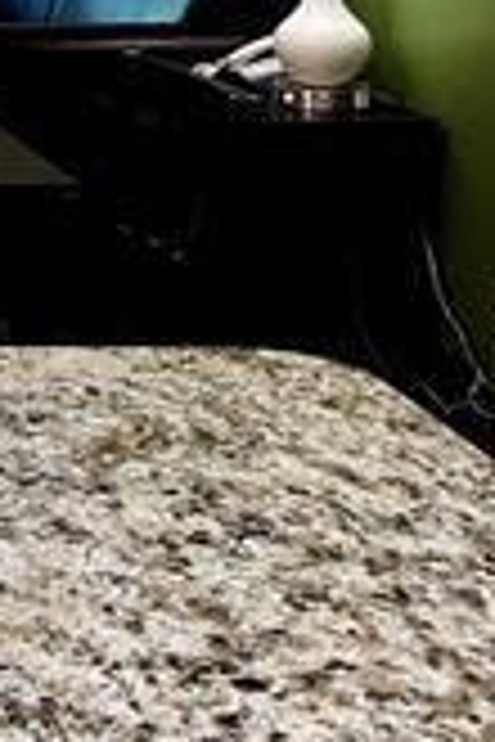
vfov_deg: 18.6
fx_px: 2165
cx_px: -675
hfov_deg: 11.1
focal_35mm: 105
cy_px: -94
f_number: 1.6
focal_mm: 5.96
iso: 160
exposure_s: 1/60
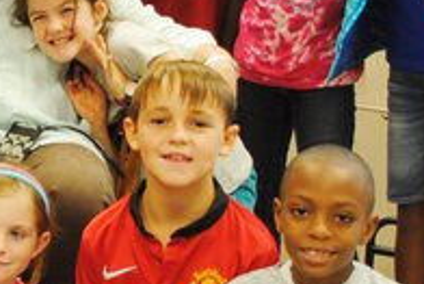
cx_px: -145
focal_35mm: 172
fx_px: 2027
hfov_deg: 11.6
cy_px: 175
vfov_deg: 8.0
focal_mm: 22
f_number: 3.8
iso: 250
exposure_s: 1/30
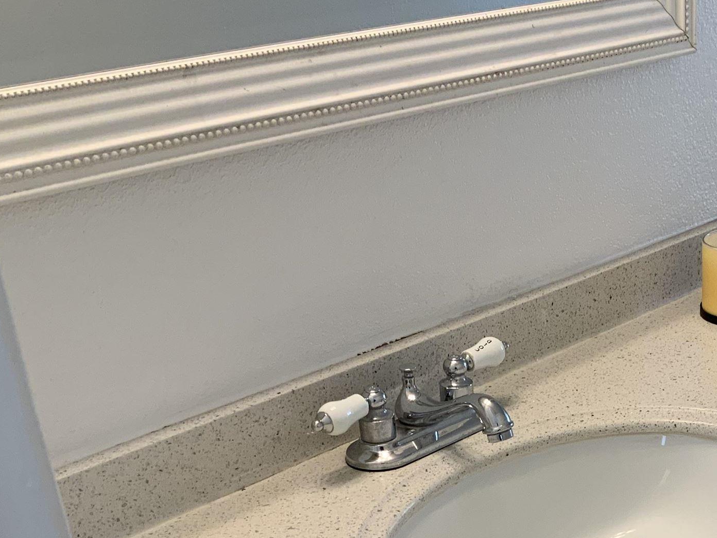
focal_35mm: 64
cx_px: 663
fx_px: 1326
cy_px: 533
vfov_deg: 22.1
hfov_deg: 28.9
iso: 50
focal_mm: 3
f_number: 1.8
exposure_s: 1/120
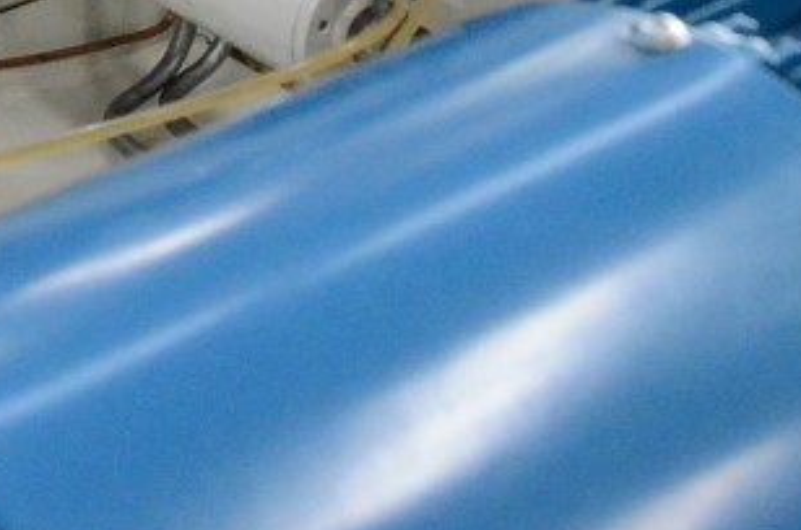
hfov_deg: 15.7
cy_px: -398
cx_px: -118
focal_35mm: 127
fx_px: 2820
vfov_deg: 10.2
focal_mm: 24
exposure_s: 1/200
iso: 6400
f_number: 7.1
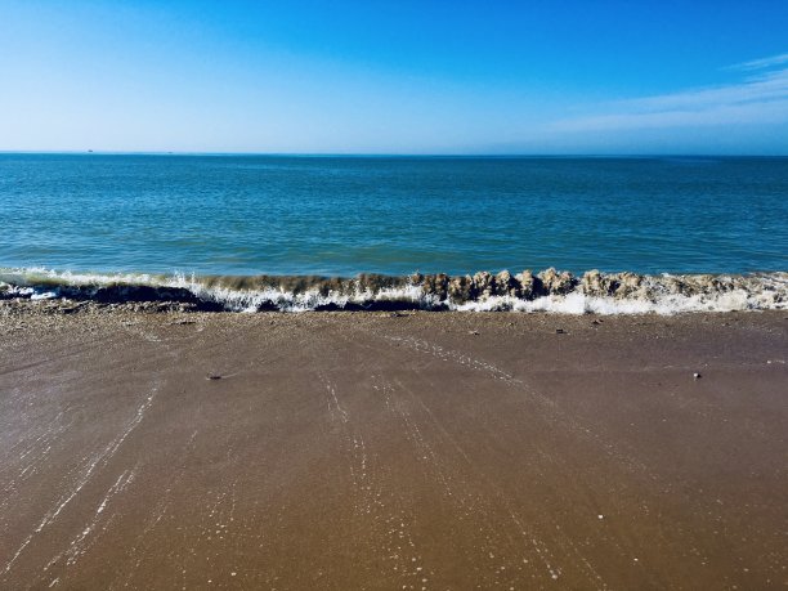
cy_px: 296
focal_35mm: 29
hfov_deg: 61.7
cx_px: 394
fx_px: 660
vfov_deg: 48.2
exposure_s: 1/2653
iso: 25
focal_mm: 4.15
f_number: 2.2
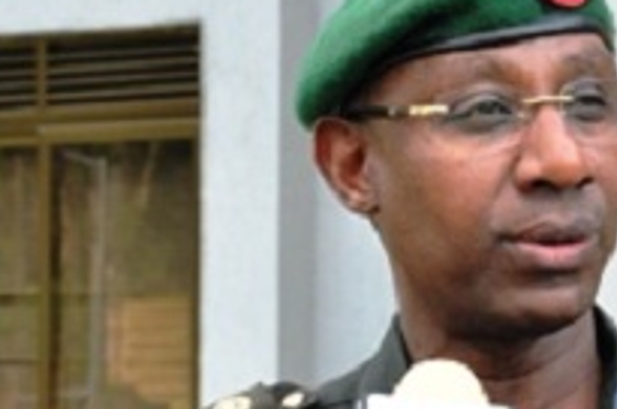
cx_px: 473
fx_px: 3508
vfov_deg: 6.7
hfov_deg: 10.0
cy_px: 323
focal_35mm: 205
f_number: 8
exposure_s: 1/200
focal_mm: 40
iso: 800
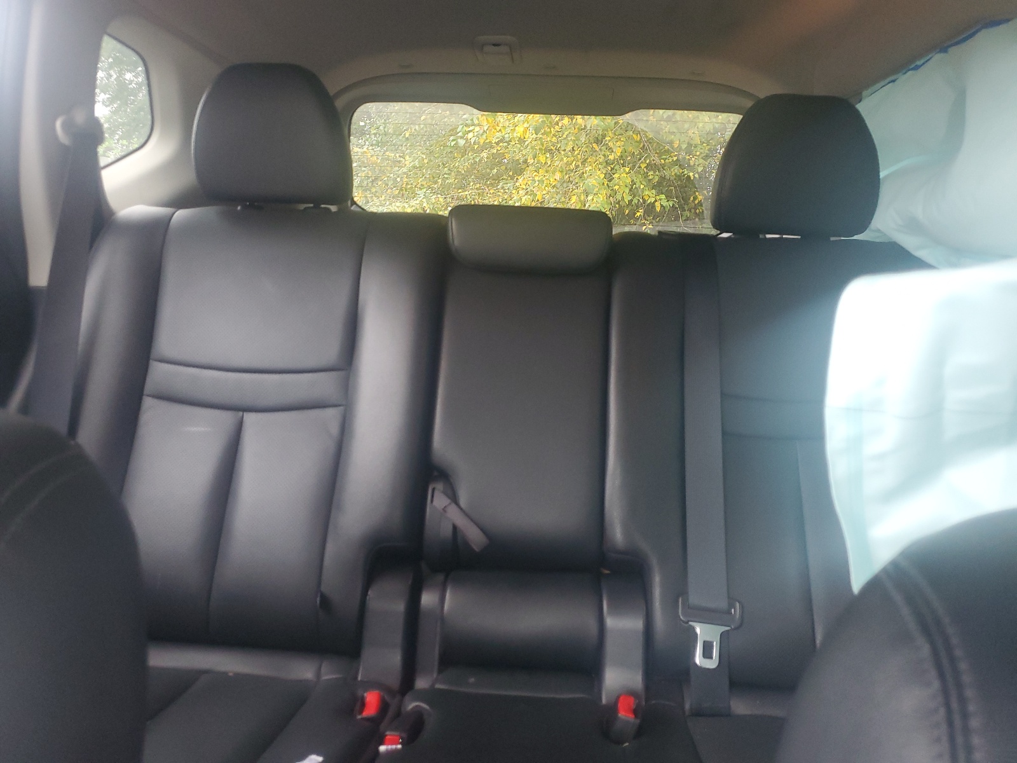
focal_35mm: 26
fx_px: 764
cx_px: 508
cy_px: 382
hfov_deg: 67.3
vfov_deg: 53.1
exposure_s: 1/60.2
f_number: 1.5
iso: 202
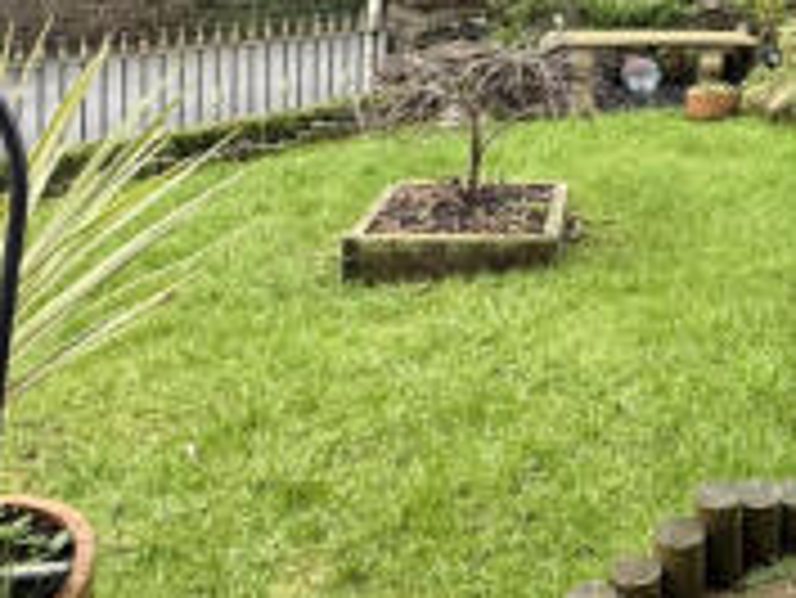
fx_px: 1058
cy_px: -101
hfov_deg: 38.8
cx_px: 690
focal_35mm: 46
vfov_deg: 28.0
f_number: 2.2
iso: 100
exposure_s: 1/99
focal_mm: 2.22
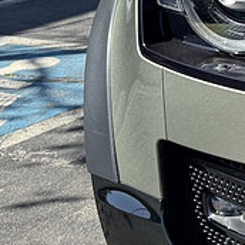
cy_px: 16
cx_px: 595
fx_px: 1009
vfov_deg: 13.7
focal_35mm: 126
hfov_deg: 11.4
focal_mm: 6.76
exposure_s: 1/2041
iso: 80
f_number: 1.78
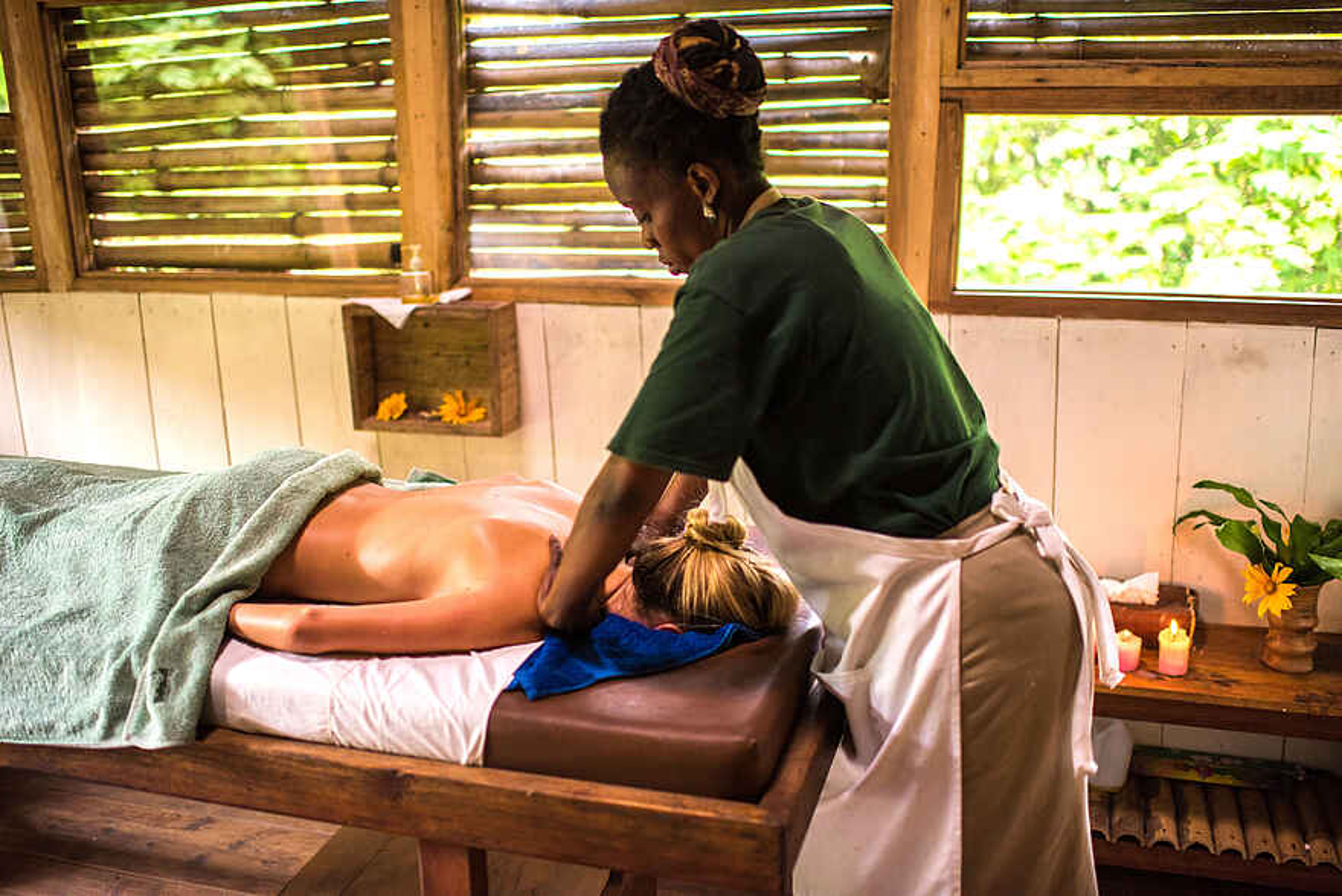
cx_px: 671
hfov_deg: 54.4
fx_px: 1306
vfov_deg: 37.9
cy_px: 448
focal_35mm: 35
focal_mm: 35
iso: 640
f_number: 1.4
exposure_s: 1/500
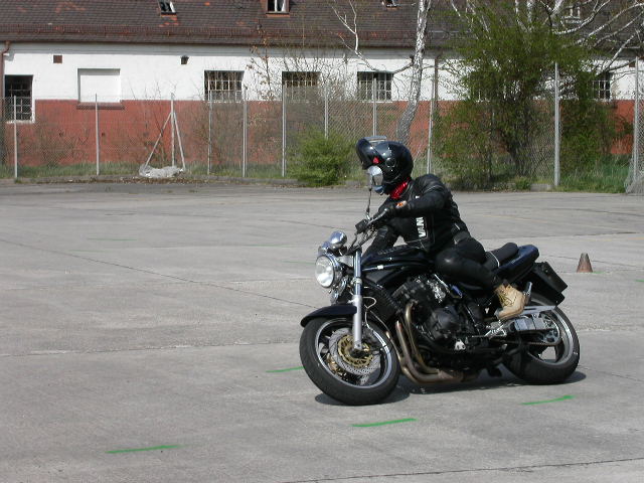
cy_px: 242
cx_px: 322
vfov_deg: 13.0
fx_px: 2121
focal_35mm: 114
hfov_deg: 17.3
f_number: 5.6
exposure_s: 1/750
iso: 100
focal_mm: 23.4
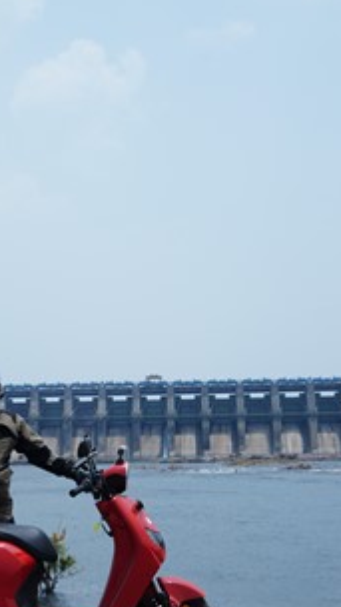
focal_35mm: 64
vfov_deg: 32.6
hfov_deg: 18.6
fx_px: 1029
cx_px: 70
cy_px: 389
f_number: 6.3
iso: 200
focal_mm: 31
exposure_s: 1/1250
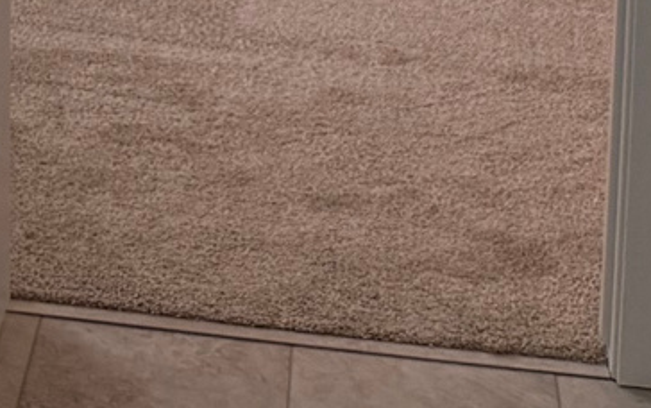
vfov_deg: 8.6
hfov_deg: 13.8
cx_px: -313
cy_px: -447
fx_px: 2539
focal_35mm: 143
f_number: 1.78
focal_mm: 6.76
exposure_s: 1/689
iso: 100
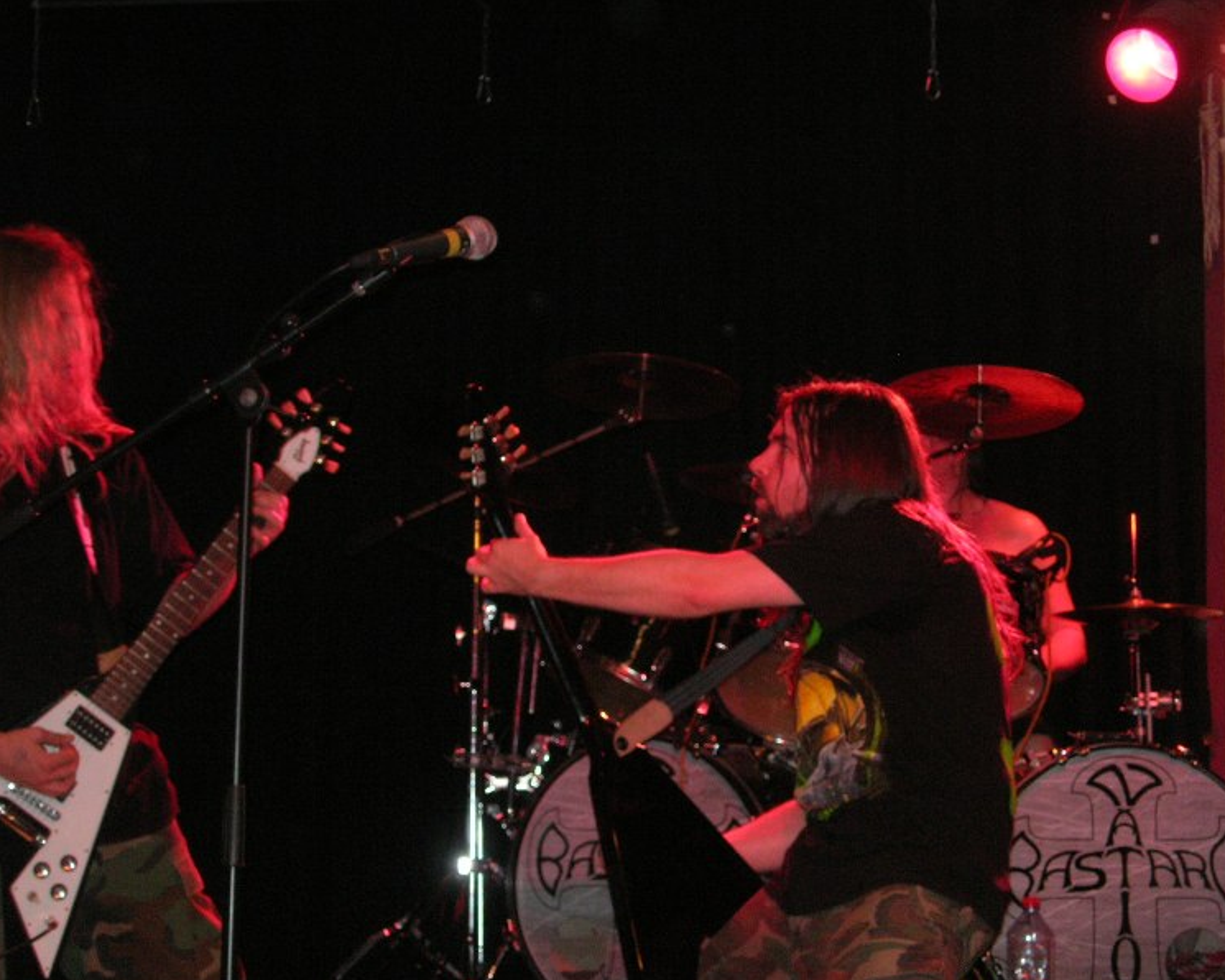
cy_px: 492
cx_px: 602
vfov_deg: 17.9
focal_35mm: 86
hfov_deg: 22.2
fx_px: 3118
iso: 200
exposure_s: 1/60.1
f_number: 4
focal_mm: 17
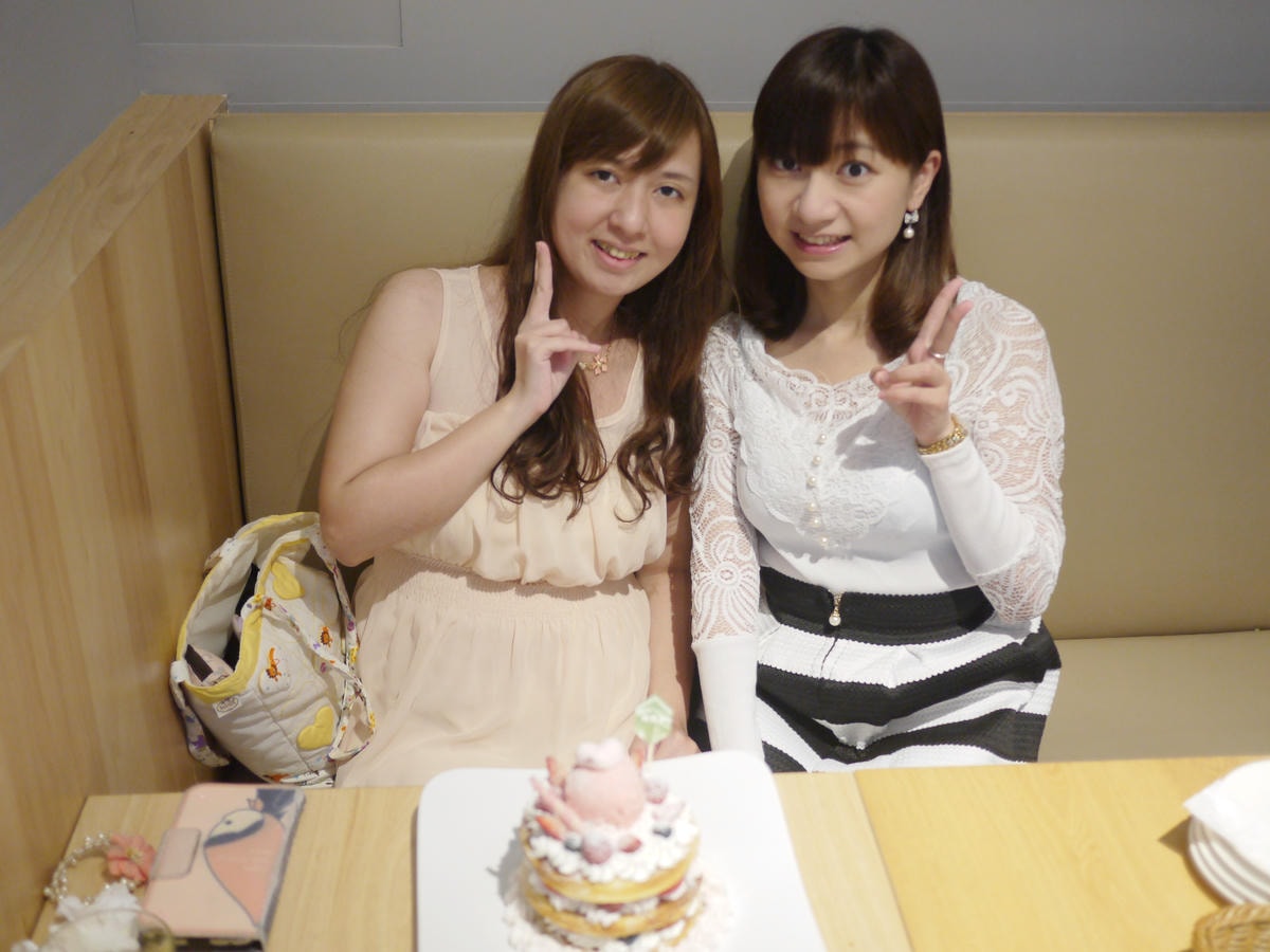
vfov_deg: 36.0
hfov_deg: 46.8
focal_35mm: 40
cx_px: 635
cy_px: 476
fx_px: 1468
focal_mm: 20
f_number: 1.7
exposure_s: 1/40
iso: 400
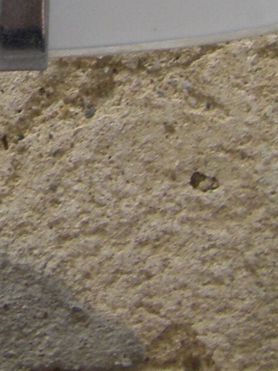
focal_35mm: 199
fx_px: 2132
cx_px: -55
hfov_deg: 7.4
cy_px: 39
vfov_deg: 9.9
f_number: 3.5
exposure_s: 1/100
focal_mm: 6.3
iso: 80
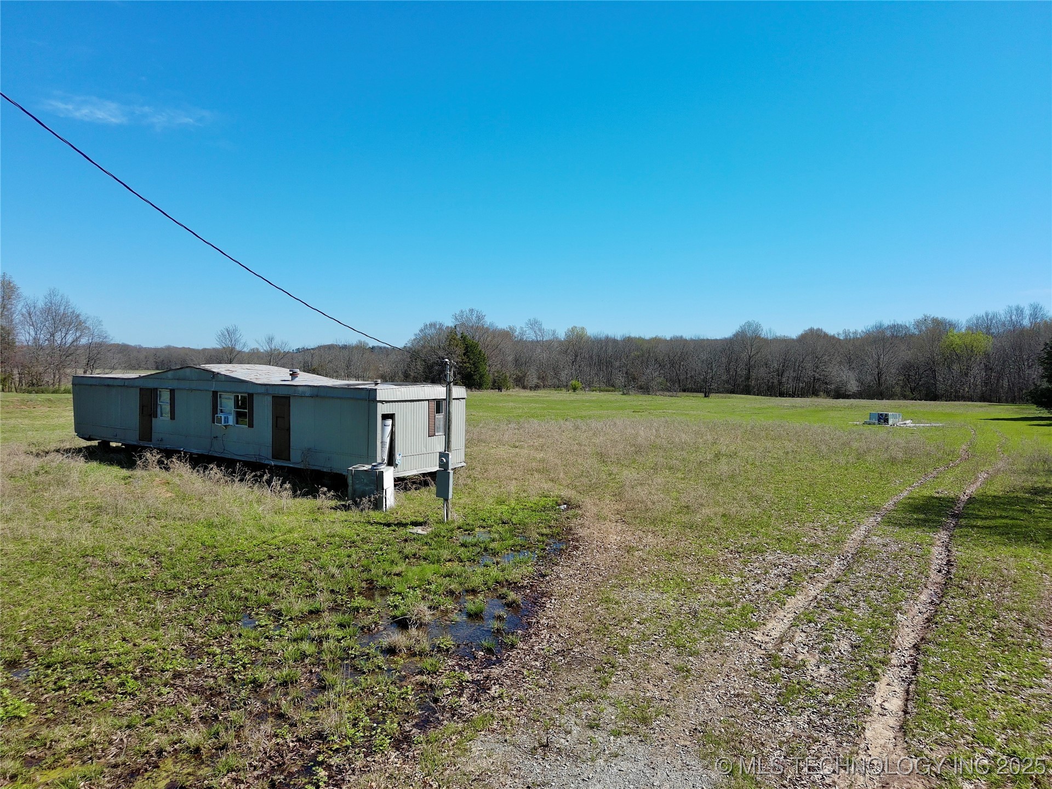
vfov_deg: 58.9
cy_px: 394
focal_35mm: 23
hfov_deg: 73.9
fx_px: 699
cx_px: 526
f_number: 1.9
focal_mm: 6.67
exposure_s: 1/3289
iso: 103
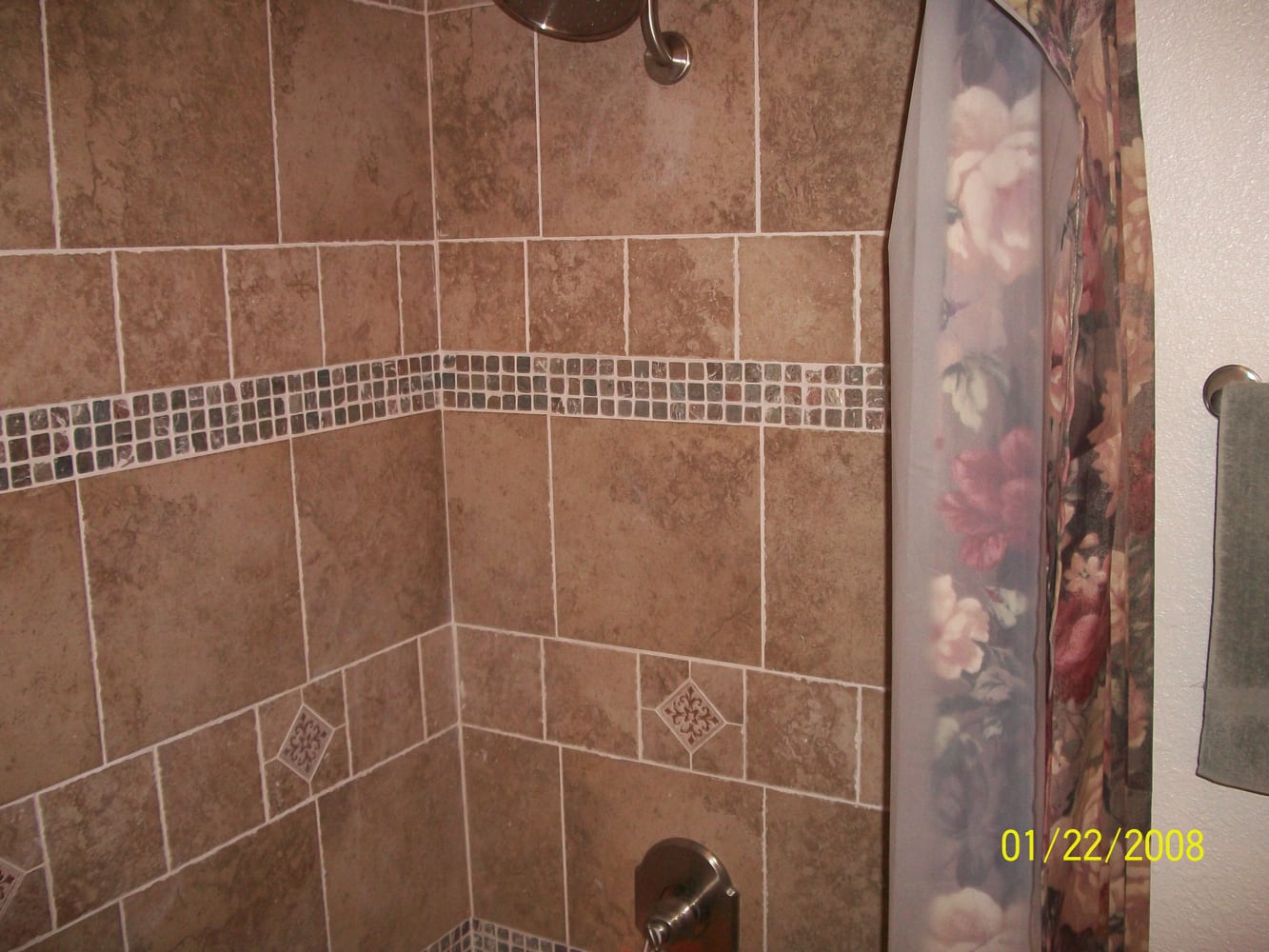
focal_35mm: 32
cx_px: 634
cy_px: 476
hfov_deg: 56.8
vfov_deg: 44.2
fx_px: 1173
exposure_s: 1/30
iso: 160
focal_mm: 5.7
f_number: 2.9
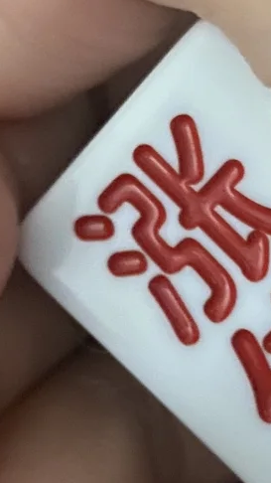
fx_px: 1074
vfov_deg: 25.1
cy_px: 350
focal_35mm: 84
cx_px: 254
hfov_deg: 14.2
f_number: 1.8
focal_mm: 4.25
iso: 500
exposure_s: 1/9
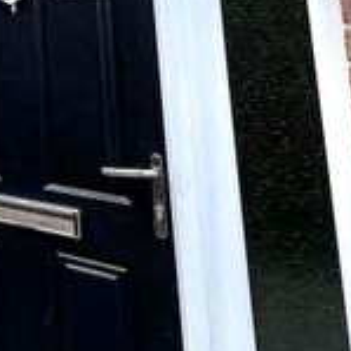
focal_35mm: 54
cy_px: -74
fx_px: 619
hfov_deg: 21.6
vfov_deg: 27.6
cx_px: -266
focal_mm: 1.57
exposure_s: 1/550
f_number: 1.8
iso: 32
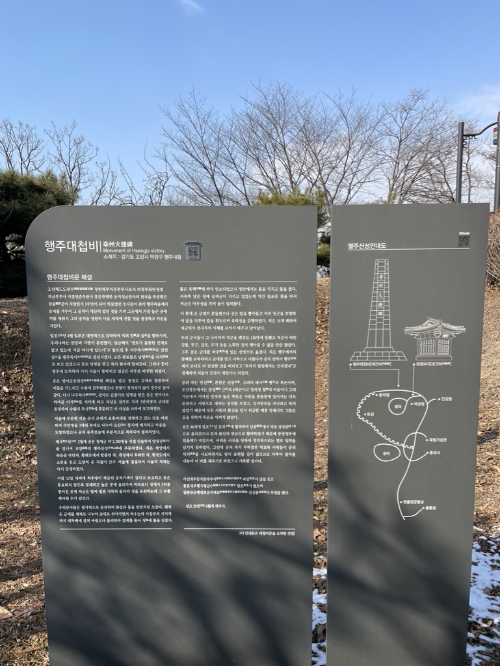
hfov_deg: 53.1
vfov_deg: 67.3
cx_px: 250
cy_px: 333
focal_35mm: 26
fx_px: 500
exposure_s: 1/2257
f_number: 1.6
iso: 32
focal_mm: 4.2
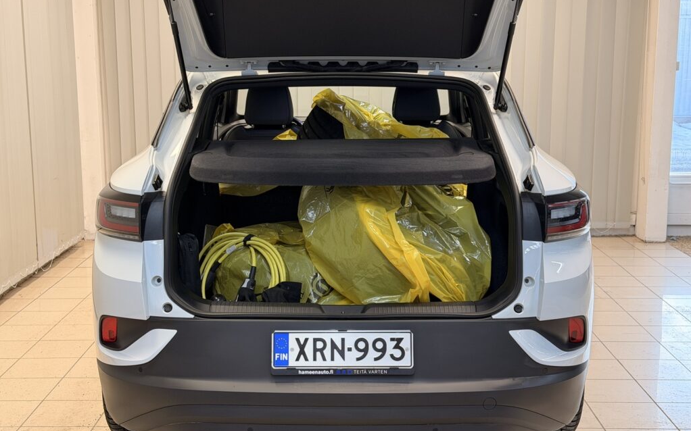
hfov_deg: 39.6
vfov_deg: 25.3
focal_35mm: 51
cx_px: 346
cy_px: 213
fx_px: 960
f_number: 1.78
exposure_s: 1/50
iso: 64
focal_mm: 6.76
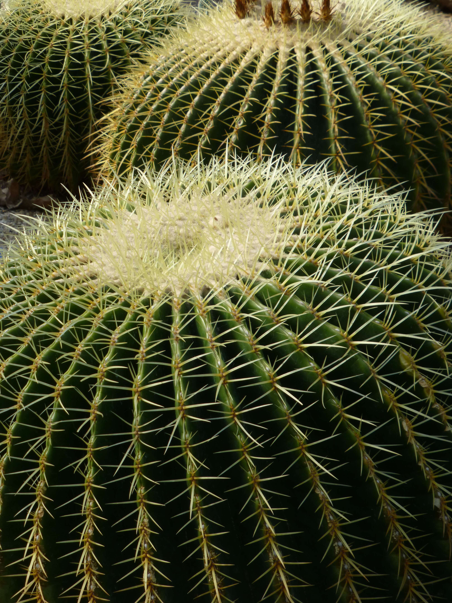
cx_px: 226
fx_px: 1898
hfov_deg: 13.6
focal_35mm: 109
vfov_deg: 18.0
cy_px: 302
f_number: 5.3
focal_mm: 19.4
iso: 100
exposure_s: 1/125
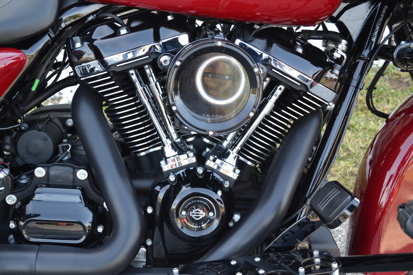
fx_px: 585
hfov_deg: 38.9
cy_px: 138
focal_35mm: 51
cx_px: 206
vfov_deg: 26.5
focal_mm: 34
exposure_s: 1/125
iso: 400
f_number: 5.6
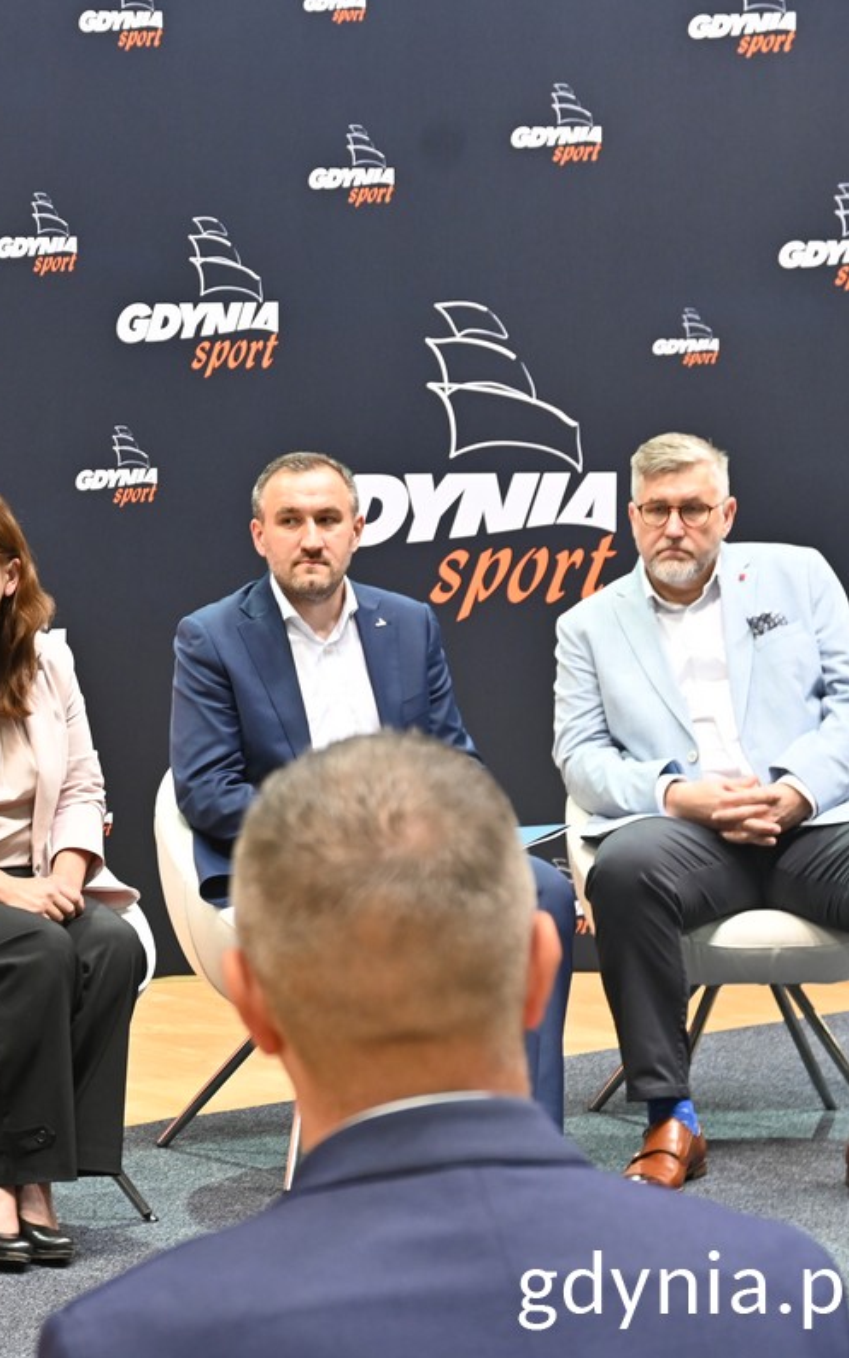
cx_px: -120
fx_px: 4442
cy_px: 680
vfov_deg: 17.4
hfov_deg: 10.8
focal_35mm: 120
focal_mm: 52
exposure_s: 1/10
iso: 640
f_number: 5.6
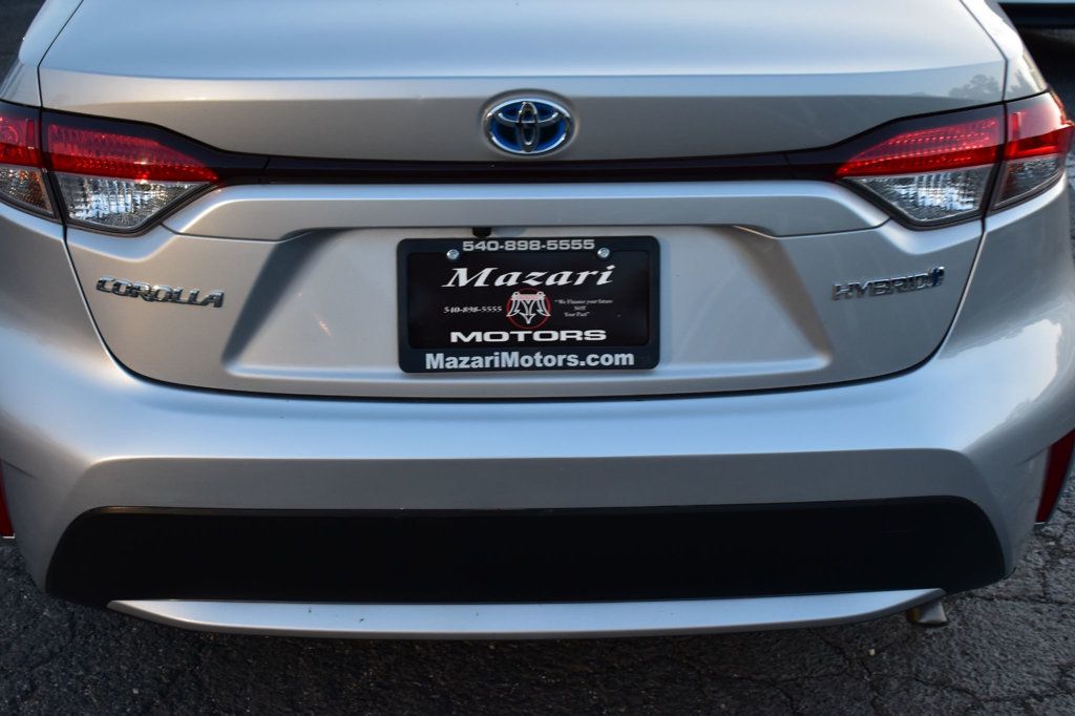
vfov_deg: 28.9
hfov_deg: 42.3
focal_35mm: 46
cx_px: 538
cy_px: 358
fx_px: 1388
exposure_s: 1/15
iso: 720
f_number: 6.3
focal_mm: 31
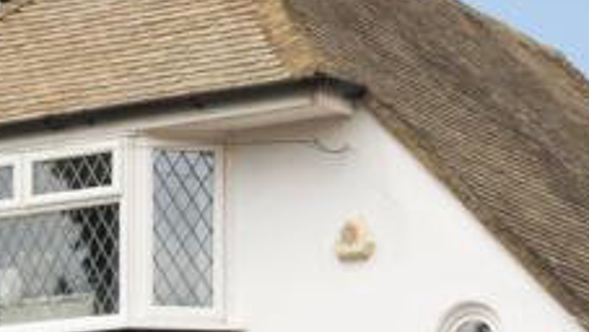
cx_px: 169
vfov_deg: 11.4
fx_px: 1625
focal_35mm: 104
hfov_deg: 20.4
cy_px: 429
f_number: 8
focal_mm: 22
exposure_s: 1/400
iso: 200
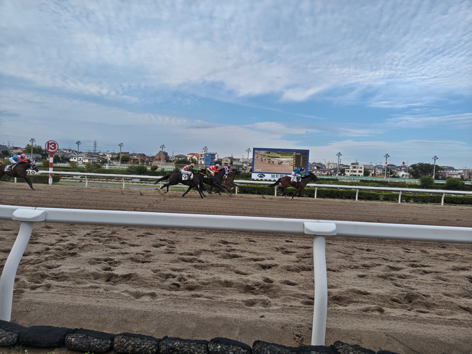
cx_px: 236
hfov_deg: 73.9
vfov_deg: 58.9
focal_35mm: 23
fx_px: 314
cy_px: 177
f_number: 1.9
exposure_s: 1/617
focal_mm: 5.56
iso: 50
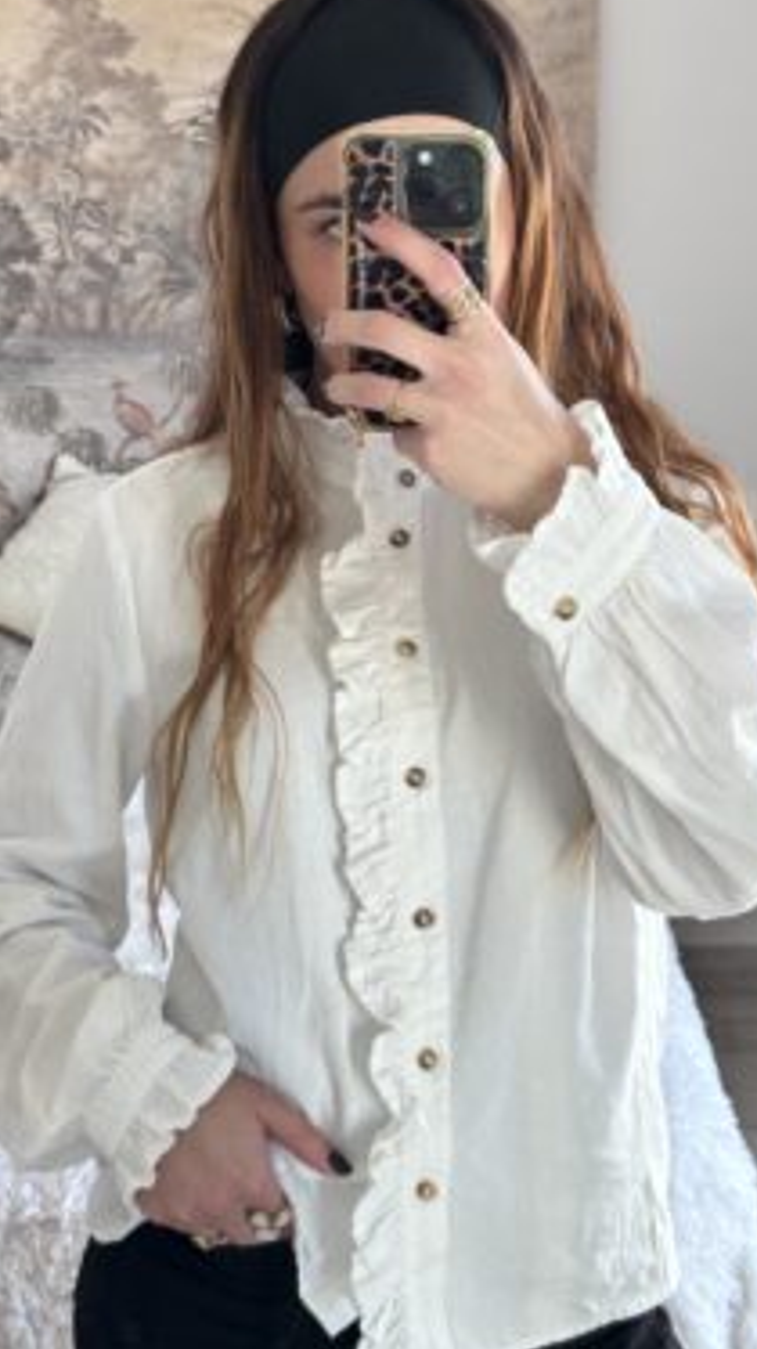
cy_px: 664
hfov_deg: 21.4
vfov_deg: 37.2
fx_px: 2001
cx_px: 422
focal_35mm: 56
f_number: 1.78
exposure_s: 1/79
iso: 80
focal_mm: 6.86
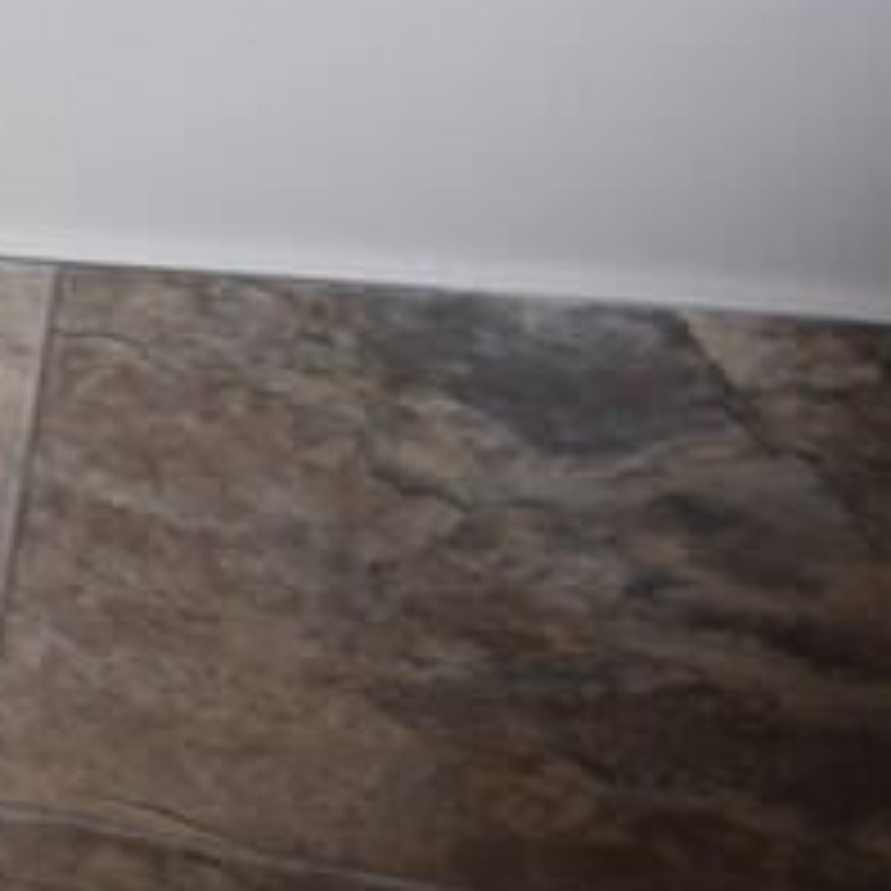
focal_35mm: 66
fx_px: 1922
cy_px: 358
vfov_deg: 26.1
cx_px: -1364
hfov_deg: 14.2
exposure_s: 1/60
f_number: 4
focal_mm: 10
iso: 400
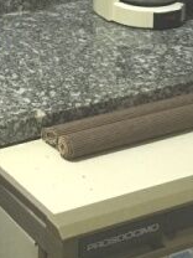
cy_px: -64
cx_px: 5
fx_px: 996
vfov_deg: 14.2
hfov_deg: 11.0
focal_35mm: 134
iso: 200
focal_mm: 4.15
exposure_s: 1/24
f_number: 2.2
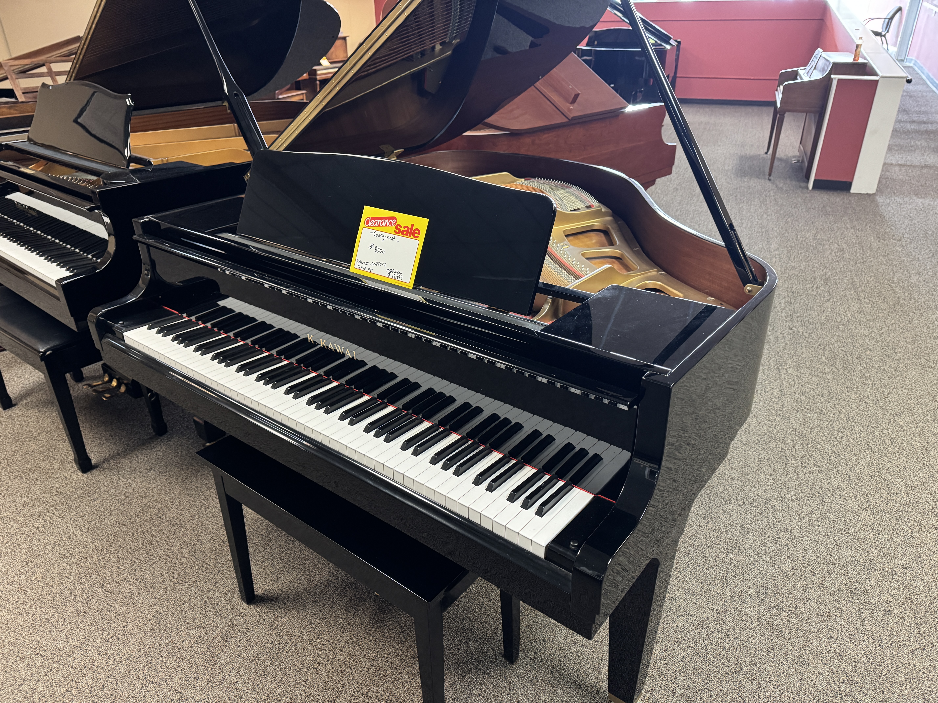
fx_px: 650
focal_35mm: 24
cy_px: 352
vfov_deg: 56.8
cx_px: 469
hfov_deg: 71.6
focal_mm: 6.76
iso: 640
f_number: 1.78
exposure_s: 1/40
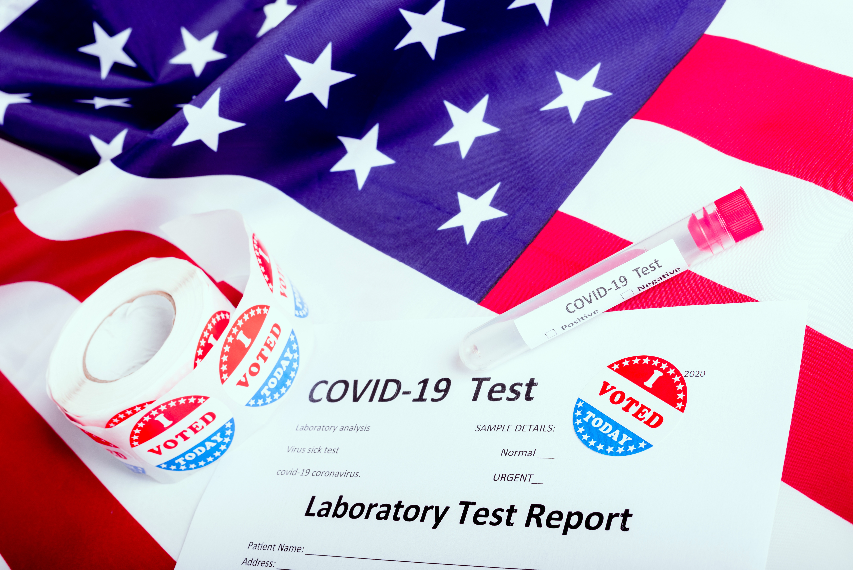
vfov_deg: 27.0
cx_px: 426
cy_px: 285
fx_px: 1185
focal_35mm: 50
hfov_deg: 39.6
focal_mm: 50
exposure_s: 1/180
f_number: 13
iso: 100
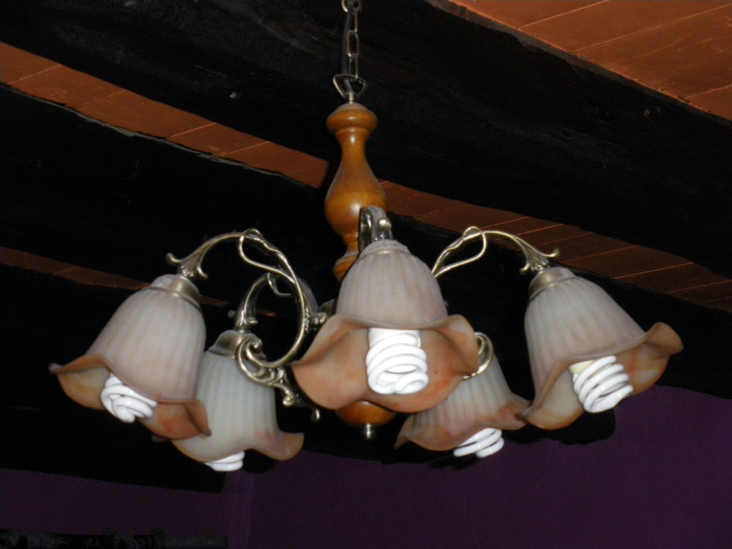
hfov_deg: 24.4
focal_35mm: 80
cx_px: 366
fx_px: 1692
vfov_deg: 18.4
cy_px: 274
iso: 400
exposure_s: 1/80
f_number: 4.8
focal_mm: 14.1
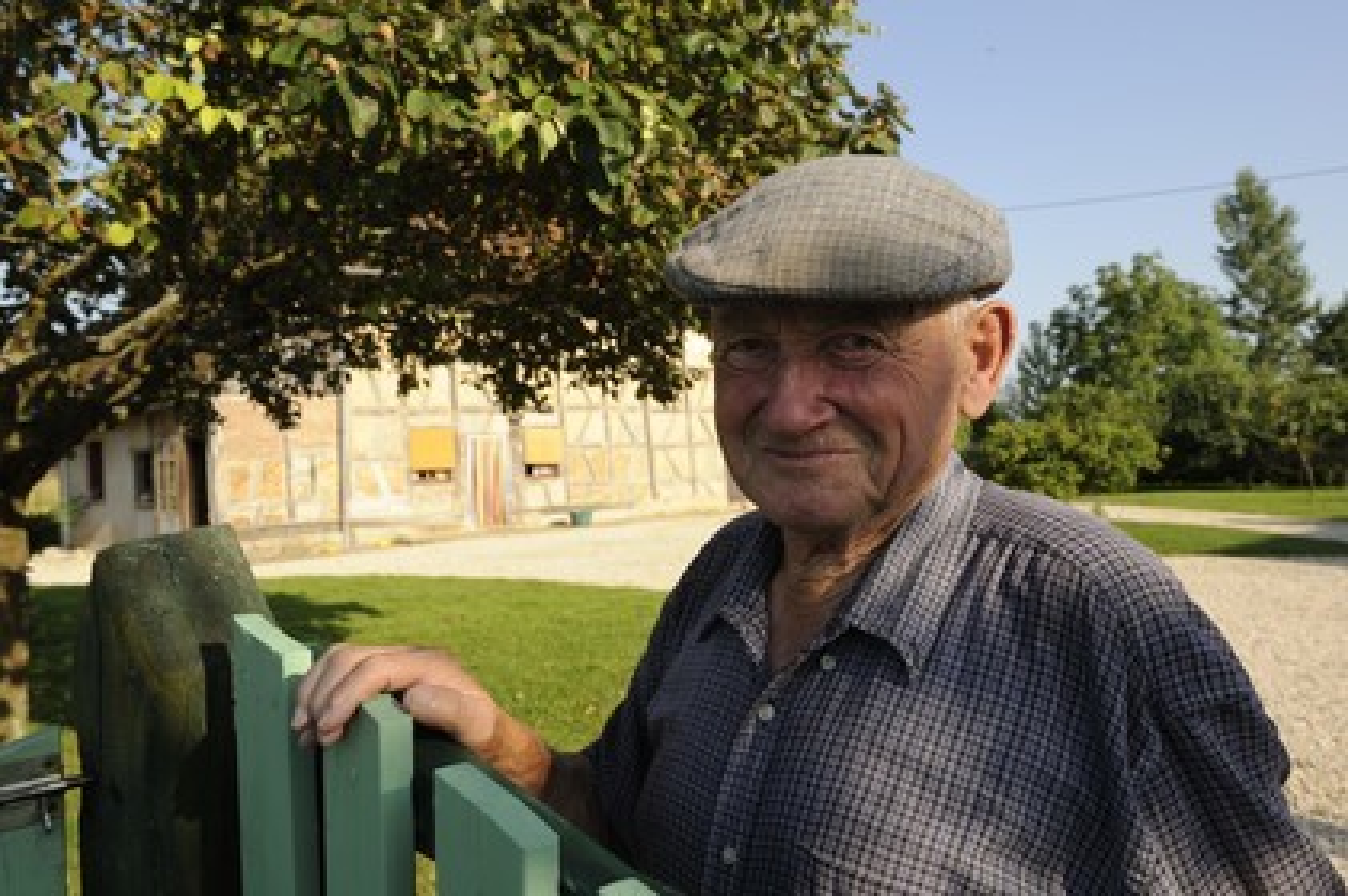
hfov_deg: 60.3
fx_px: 1160
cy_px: 448
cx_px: 674
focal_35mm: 31
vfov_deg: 42.3
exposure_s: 1/125
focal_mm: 31
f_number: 11
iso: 200
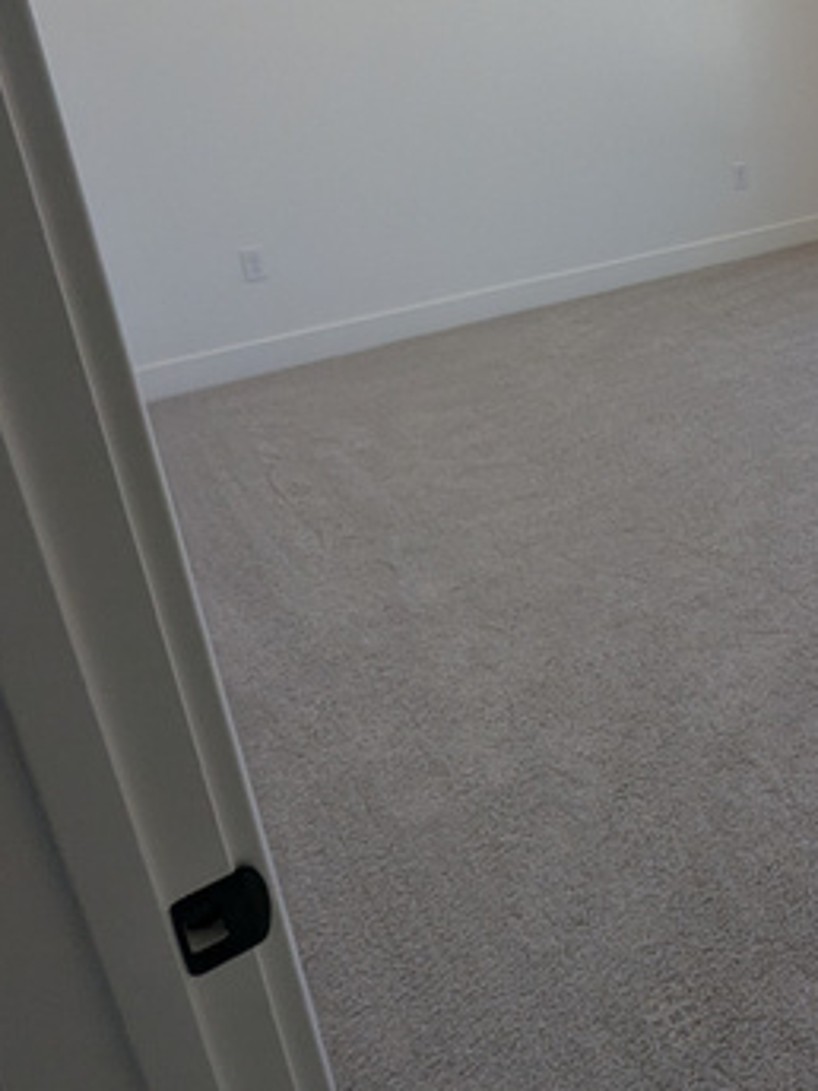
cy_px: 304
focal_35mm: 29
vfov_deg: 59.1
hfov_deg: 40.3
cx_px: 872
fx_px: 914
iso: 52
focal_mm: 1.95
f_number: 2.2
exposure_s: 1/553
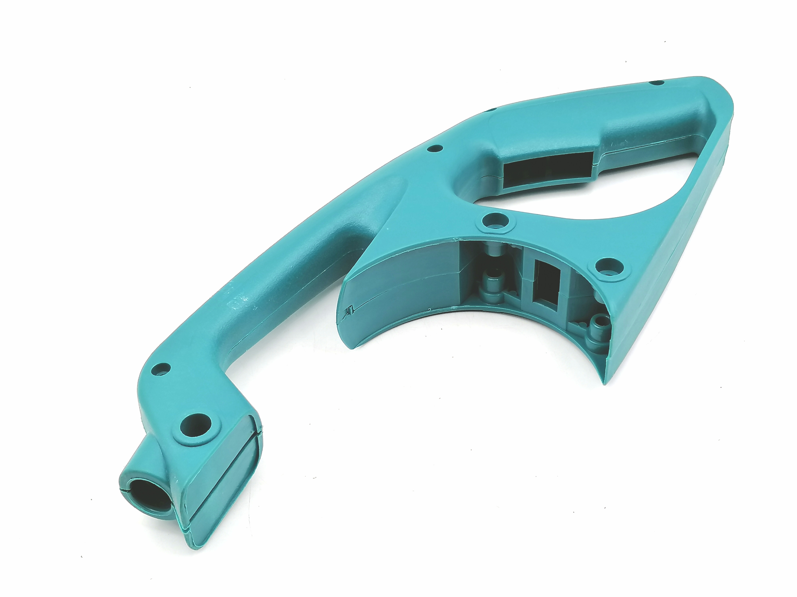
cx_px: 398
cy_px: 298
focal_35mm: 49
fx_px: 1128
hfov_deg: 38.9
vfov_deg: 29.7
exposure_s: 1/185
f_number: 1.8
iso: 50
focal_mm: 5.3
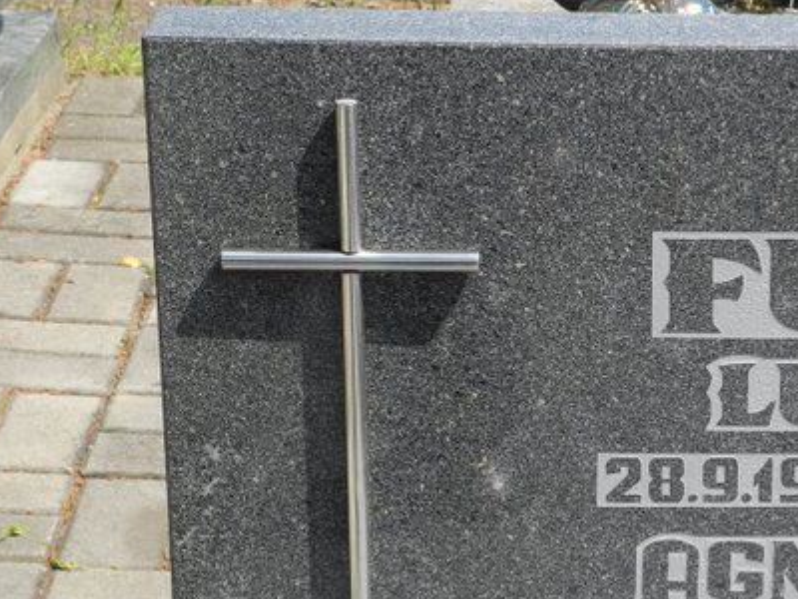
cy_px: 405
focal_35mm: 136
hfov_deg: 14.3
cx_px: 780
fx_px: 3135
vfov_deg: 10.9
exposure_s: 1/640
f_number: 4
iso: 100
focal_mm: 14.5
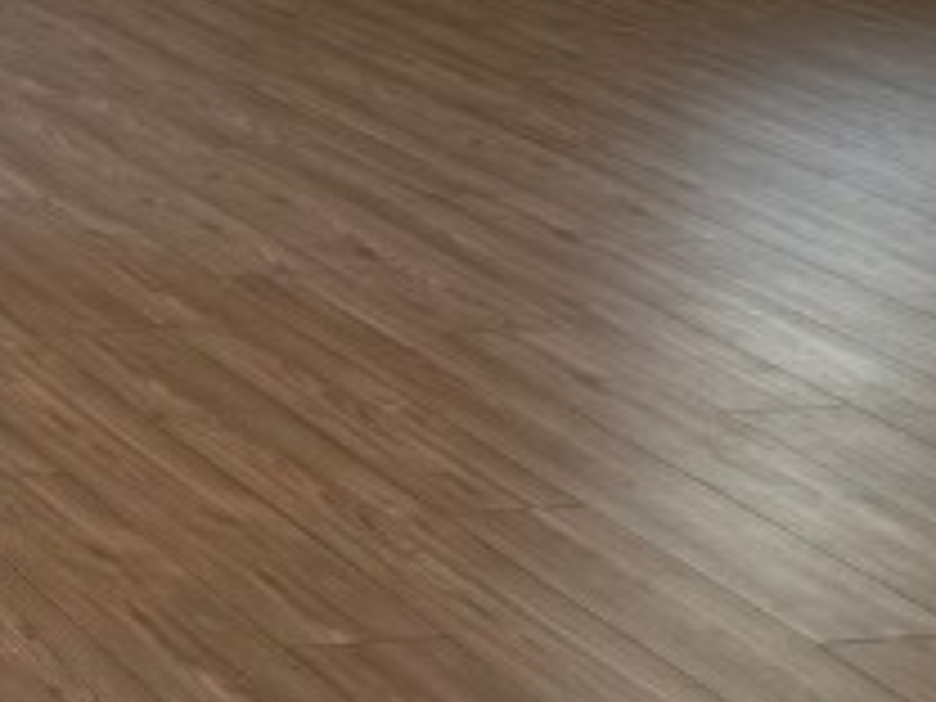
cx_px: -648
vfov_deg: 12.0
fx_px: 3191
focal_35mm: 118
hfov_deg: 14.9
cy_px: -310
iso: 200
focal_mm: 6.76
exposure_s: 1/120
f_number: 1.78
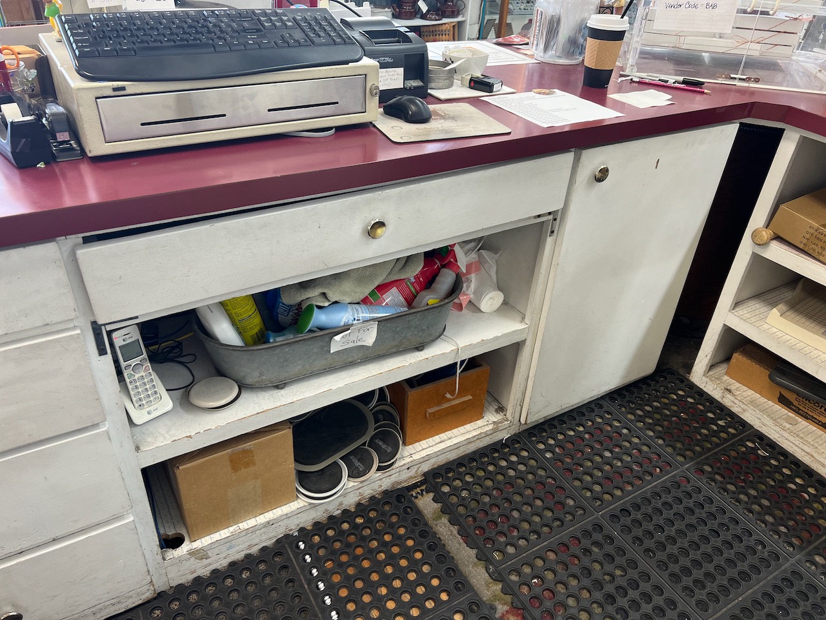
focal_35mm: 26
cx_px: 413
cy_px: 310
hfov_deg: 67.3
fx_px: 620
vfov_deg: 53.1
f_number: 1.5
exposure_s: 1/60
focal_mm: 5.7
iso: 64
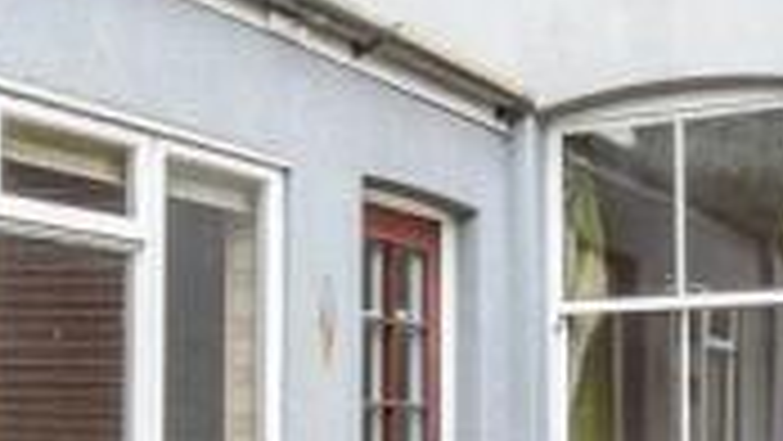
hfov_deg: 33.2
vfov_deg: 18.7
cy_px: 430
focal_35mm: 63
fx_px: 1308
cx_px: 484
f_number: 8
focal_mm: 11
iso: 160
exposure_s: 1/3
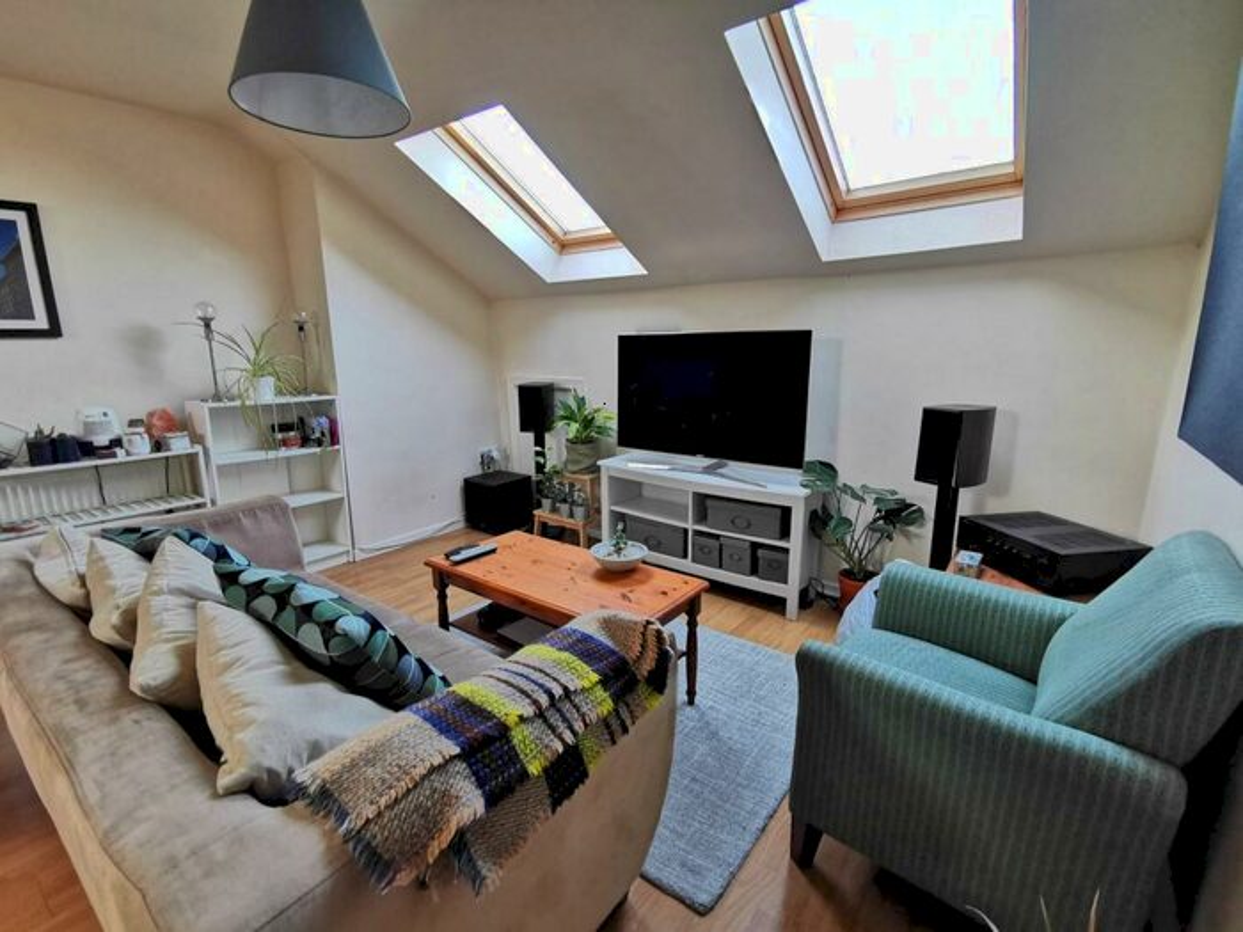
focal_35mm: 16
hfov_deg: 94.5
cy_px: 466
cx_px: 622
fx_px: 575
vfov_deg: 78.1
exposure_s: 6
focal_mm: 2.35
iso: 125
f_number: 2.2
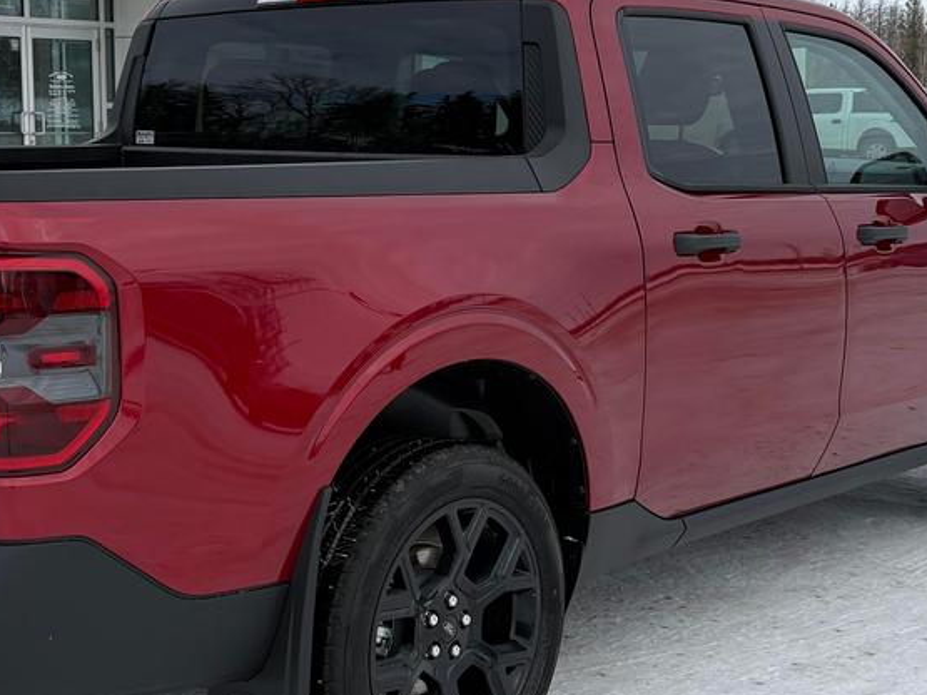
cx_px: 356
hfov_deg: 32.1
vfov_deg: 24.4
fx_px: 1606
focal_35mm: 60
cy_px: 386
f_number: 1.6
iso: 50
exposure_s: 1/3279
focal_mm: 5.96
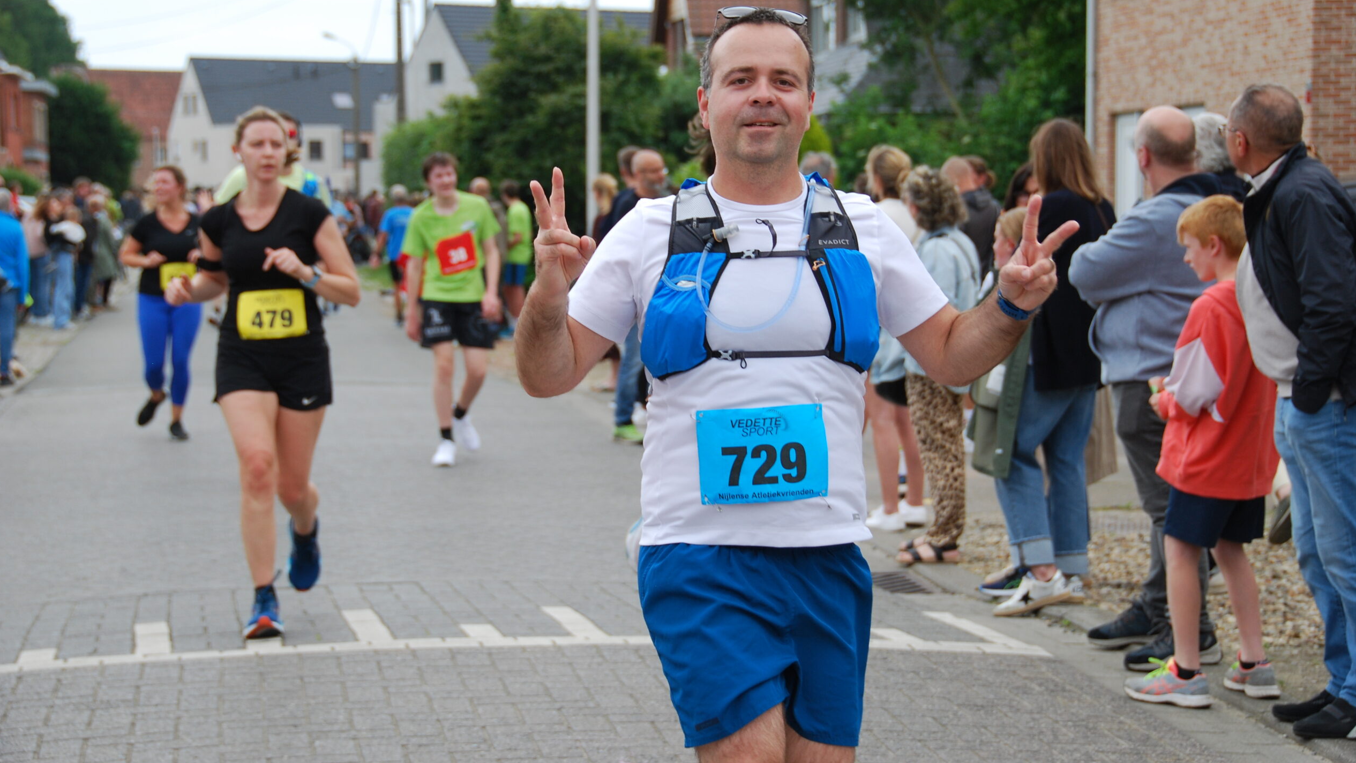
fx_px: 3147
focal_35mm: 88
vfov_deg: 13.8
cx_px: 674
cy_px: 349
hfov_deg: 24.3
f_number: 4.8
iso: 200
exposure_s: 1/640
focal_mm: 55
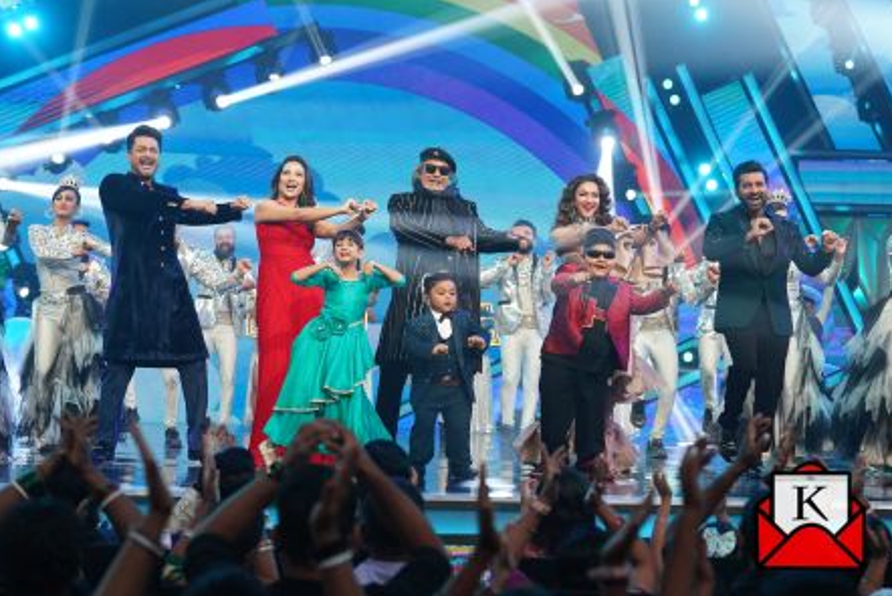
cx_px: 448
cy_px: 300
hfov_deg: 28.4
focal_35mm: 71
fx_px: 1760
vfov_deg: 19.2
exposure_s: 1/500
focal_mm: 70
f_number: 3.5
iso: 5000
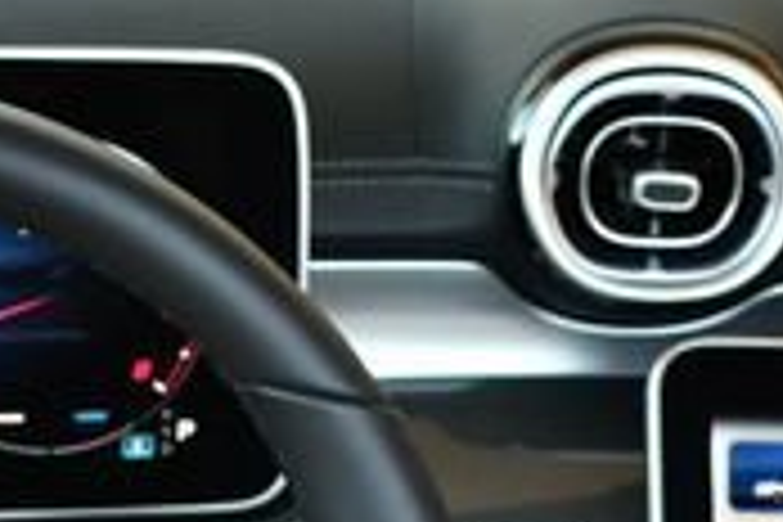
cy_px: 801
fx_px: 3849
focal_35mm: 177
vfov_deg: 7.6
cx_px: 306
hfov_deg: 11.6
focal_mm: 24
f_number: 3.8
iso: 720
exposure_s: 1/250
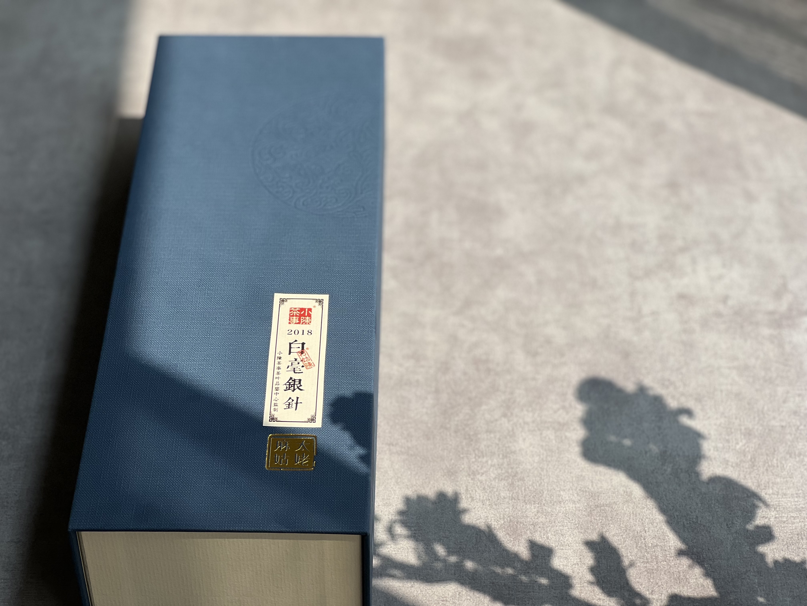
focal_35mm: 77
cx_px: 404
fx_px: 1795
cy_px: 303
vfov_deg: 19.1
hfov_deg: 25.3
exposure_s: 1/243
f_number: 2.8
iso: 25
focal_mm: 9
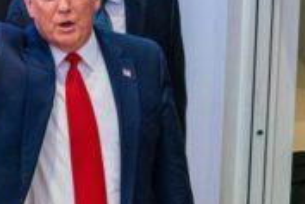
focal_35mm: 303
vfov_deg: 4.5
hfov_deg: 6.6
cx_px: -243
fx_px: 2567
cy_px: 213
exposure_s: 1/250
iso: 1250
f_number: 3.2
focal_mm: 70
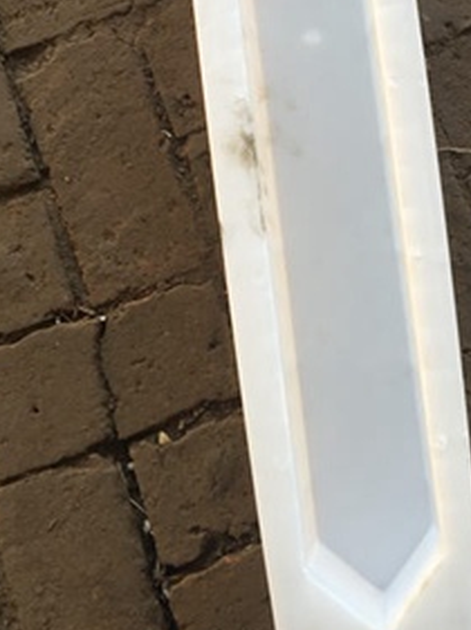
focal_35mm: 62
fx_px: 1127
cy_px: 76
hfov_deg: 23.3
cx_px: 370
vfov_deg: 30.0
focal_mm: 4.15
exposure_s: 1/100
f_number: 2.2
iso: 32
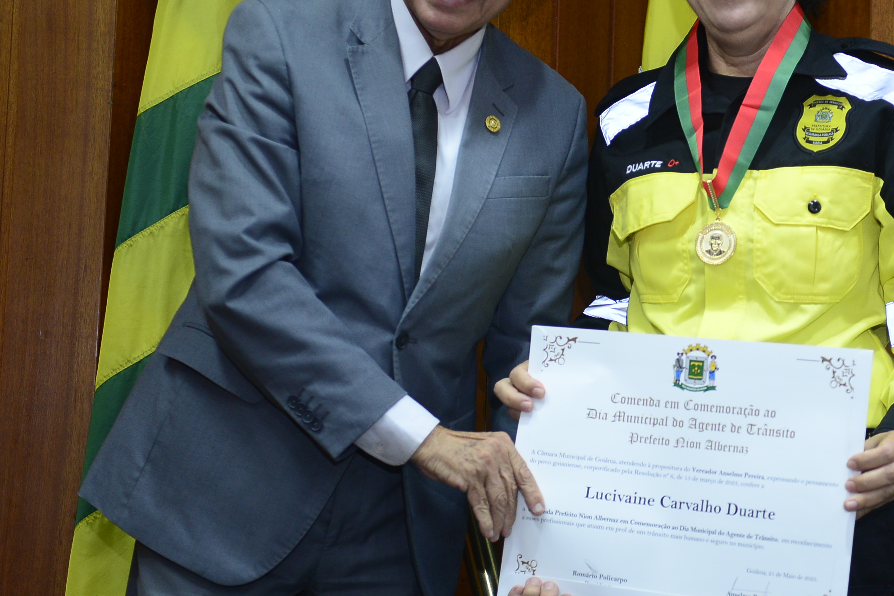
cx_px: 579
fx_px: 2334
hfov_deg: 21.6
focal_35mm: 94
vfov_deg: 14.5
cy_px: 229
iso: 1600
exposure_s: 1/125
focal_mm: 62
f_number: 2.8
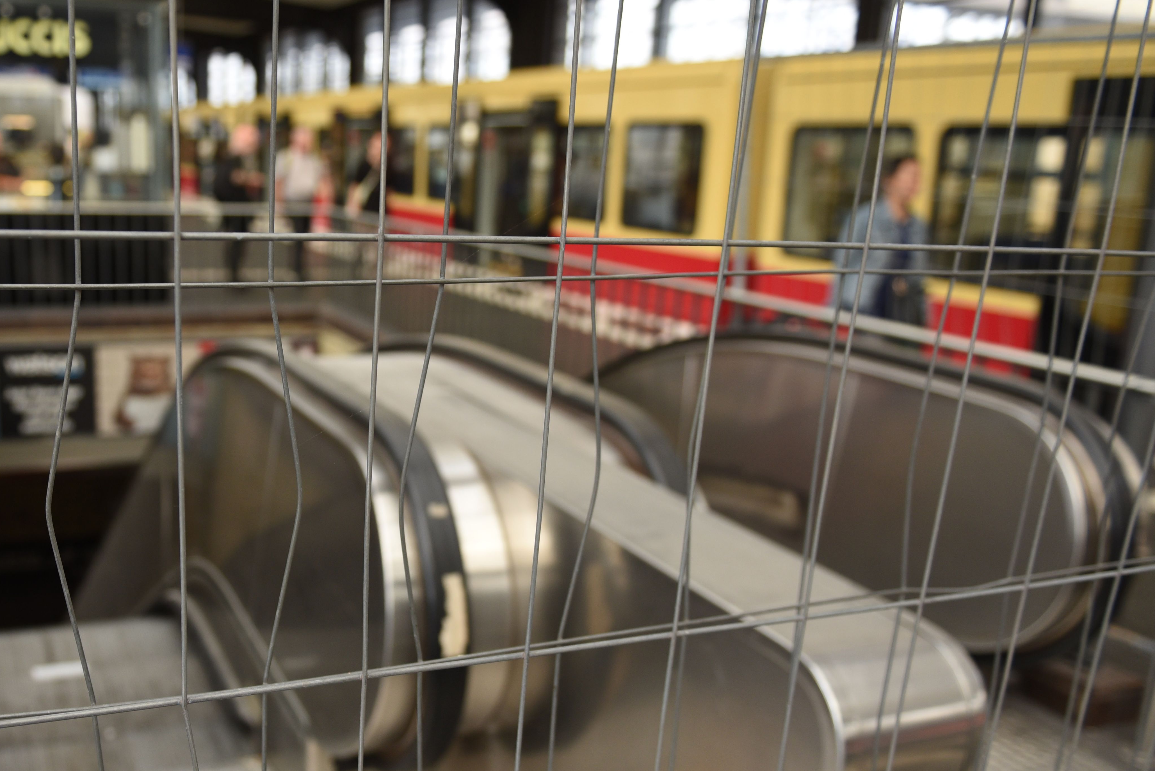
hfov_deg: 53.1
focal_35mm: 35
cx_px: 367
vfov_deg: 37.7
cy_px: 463
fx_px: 1123
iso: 500
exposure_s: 1/640
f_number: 2.8
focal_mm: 24
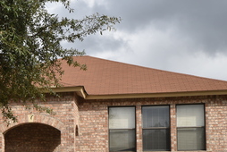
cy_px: 159
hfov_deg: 24.0
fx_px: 524
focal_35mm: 83
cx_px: 38
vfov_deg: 16.1
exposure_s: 1/200
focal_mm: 22
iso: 100
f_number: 9
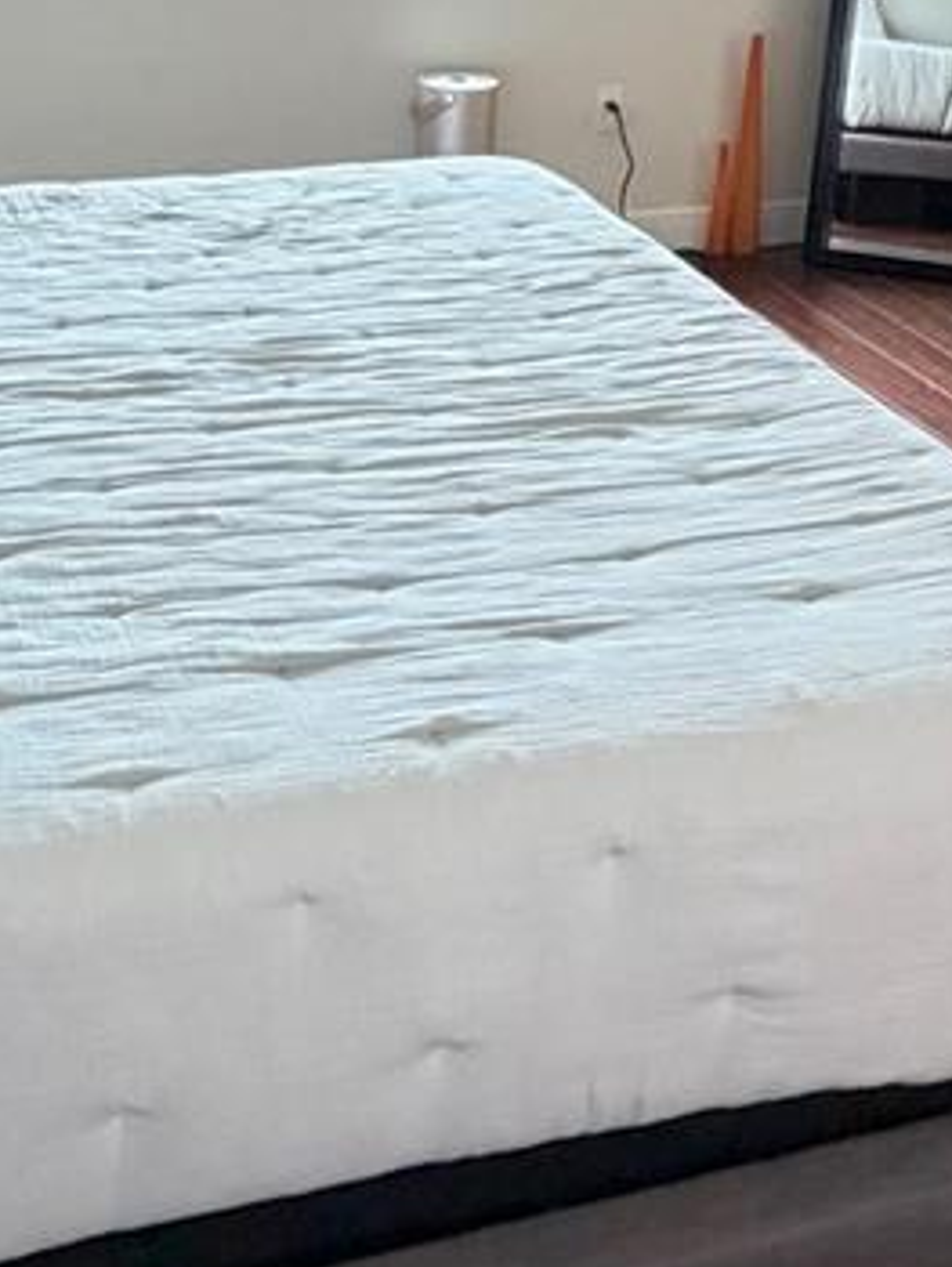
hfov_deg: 30.3
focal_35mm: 48
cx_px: 402
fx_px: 1758
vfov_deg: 38.1
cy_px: 243
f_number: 2.2
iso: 500
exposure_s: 1/60
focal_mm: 2.22
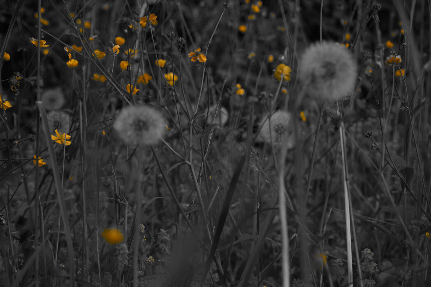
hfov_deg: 15.5
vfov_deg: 10.4
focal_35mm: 132
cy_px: 144
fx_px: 1580
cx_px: 216
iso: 100
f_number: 8
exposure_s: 1/30
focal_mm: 88
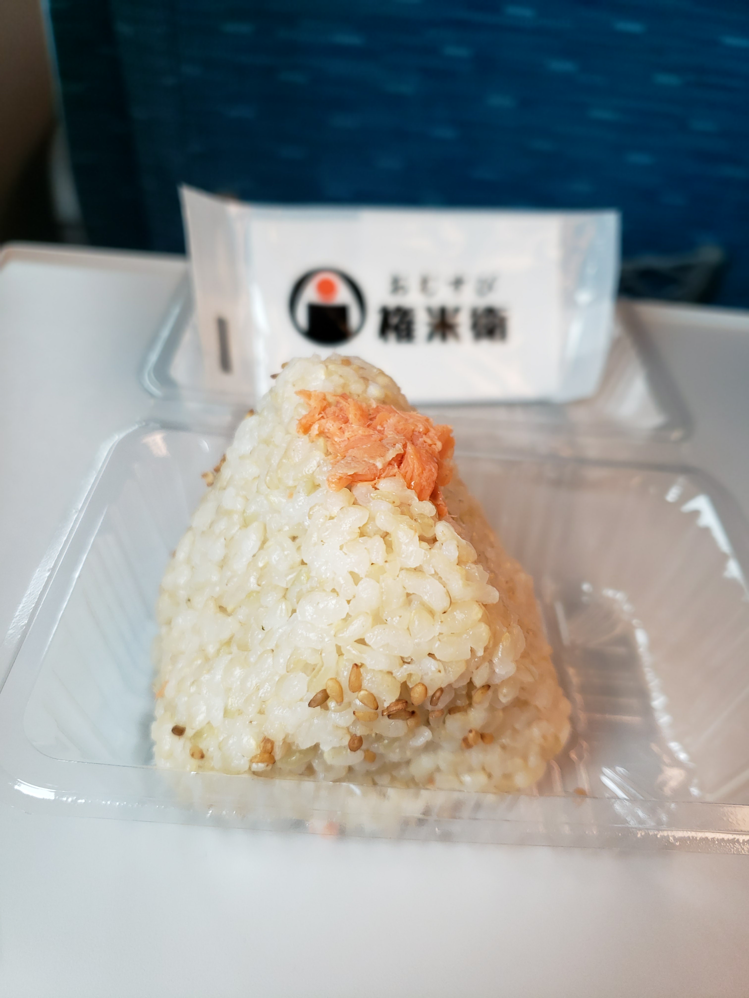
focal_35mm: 26
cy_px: 499
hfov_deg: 53.1
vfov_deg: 67.3
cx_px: 374
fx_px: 750
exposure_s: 1/120
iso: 64
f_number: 1.5
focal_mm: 4.3
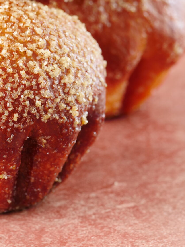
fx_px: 1966
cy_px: -2
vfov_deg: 7.1
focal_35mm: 276
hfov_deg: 5.4
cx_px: 35
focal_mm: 60
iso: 200
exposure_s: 1/5
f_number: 4
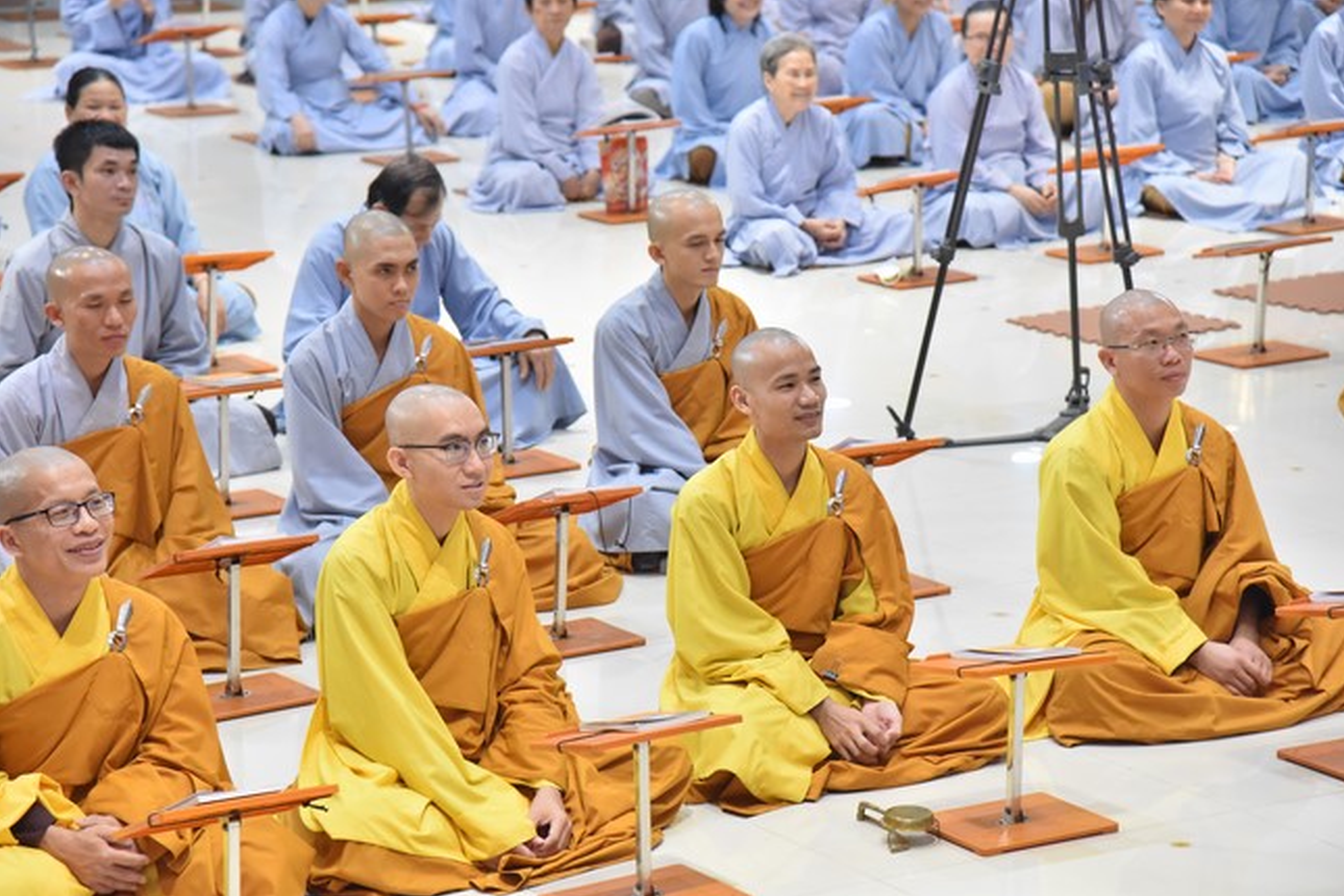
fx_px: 4517
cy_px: 450
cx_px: 675
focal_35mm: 121
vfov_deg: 11.3
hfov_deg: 16.9
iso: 3200
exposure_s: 1/125
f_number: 5
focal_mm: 120
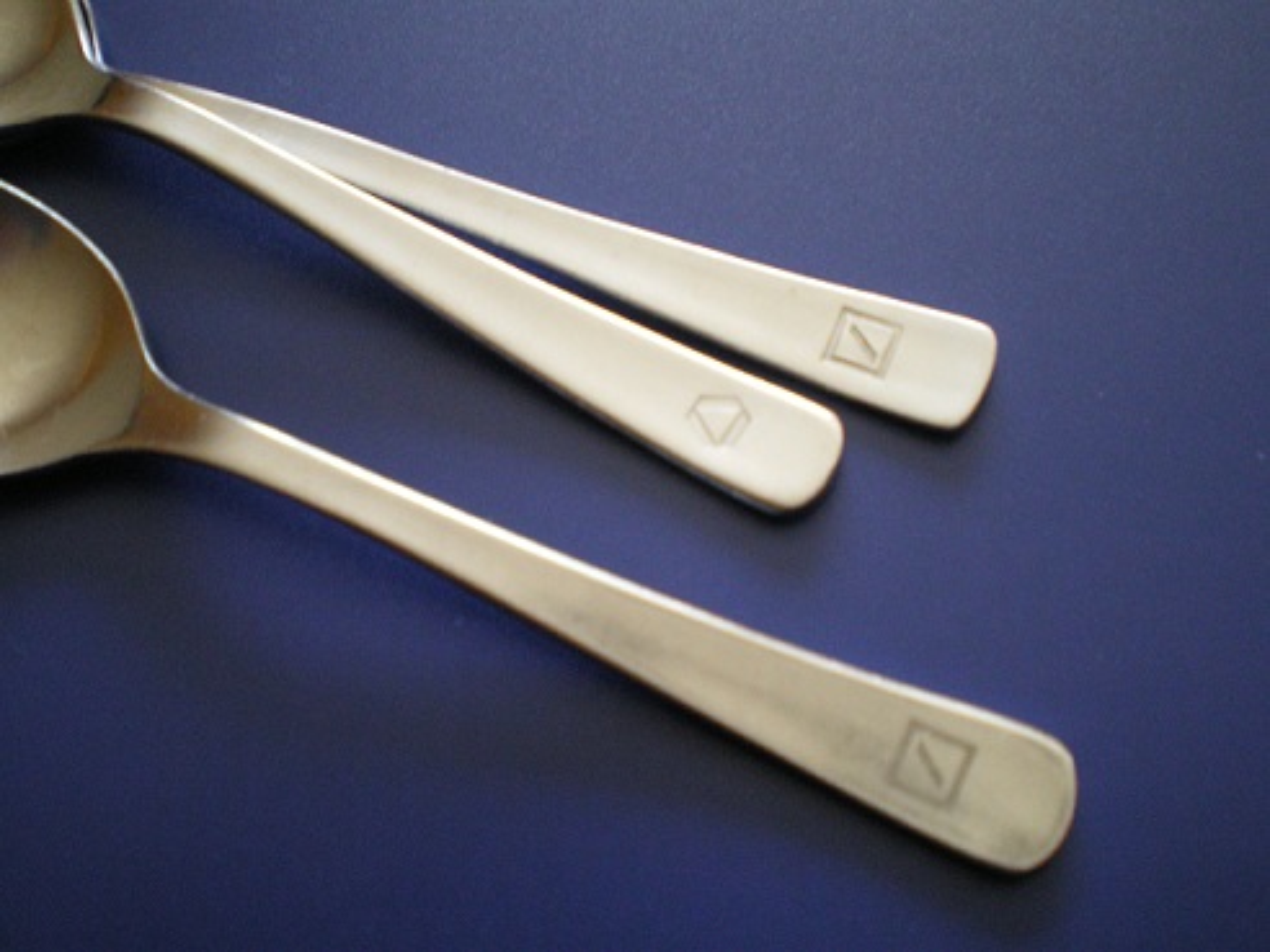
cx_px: 635
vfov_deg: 37.7
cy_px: 476
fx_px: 1394
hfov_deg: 49.0
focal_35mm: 38
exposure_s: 1/25
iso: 400
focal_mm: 6.3
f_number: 3.1
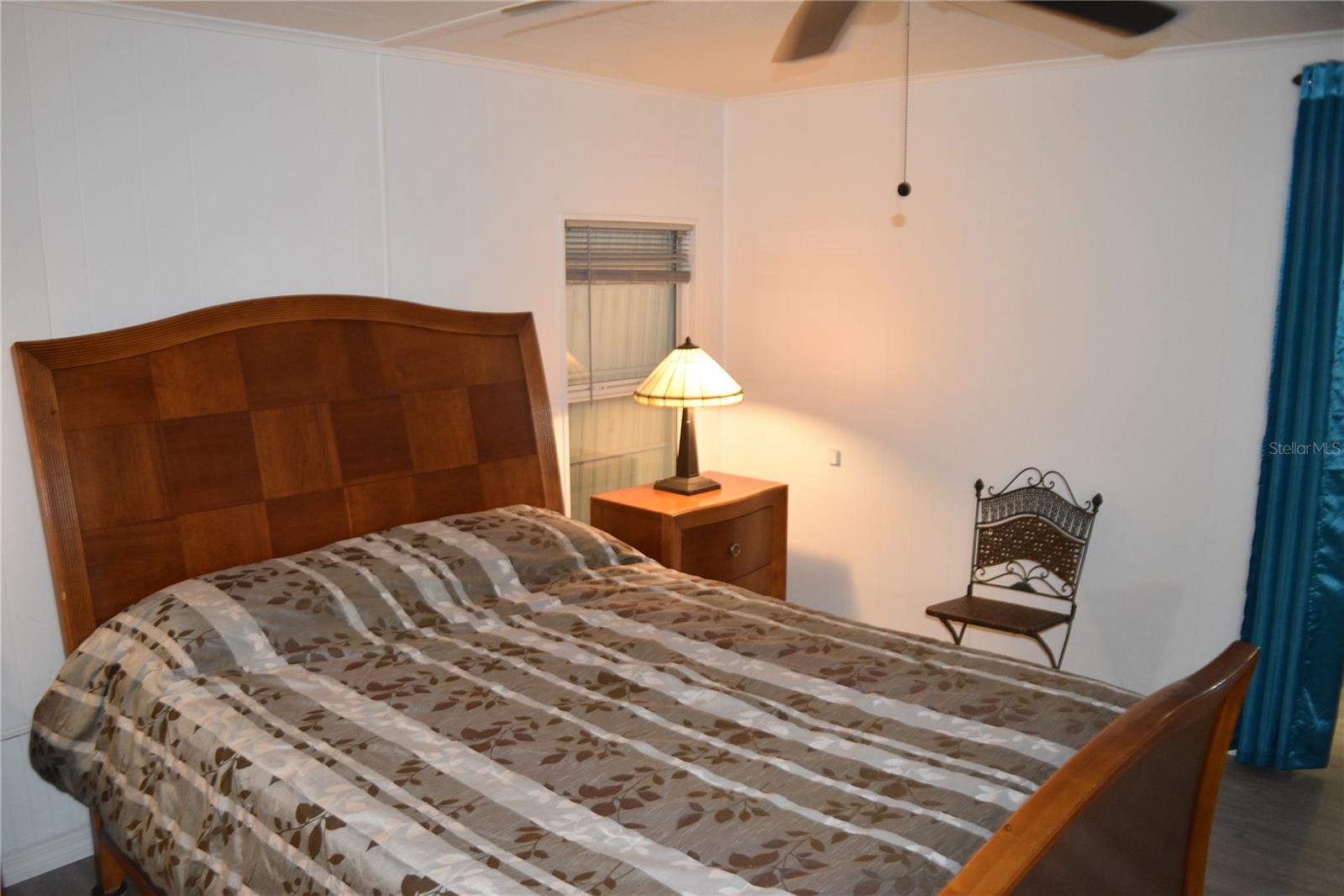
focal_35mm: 27
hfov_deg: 67.4
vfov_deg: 47.9
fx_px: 1008
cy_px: 448
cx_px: 672
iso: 800
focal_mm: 18
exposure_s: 1/60
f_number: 3.5
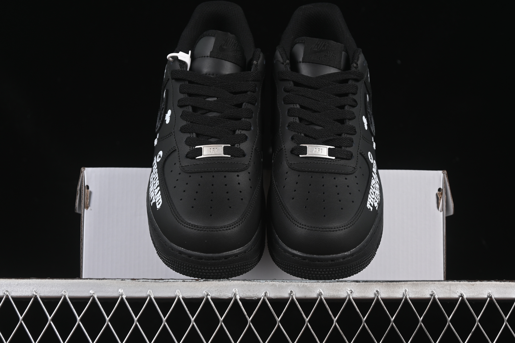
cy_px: 172
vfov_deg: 18.2
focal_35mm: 75
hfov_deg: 27.0
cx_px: 258
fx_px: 1073
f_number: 6.3
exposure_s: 1/50
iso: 160
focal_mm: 50
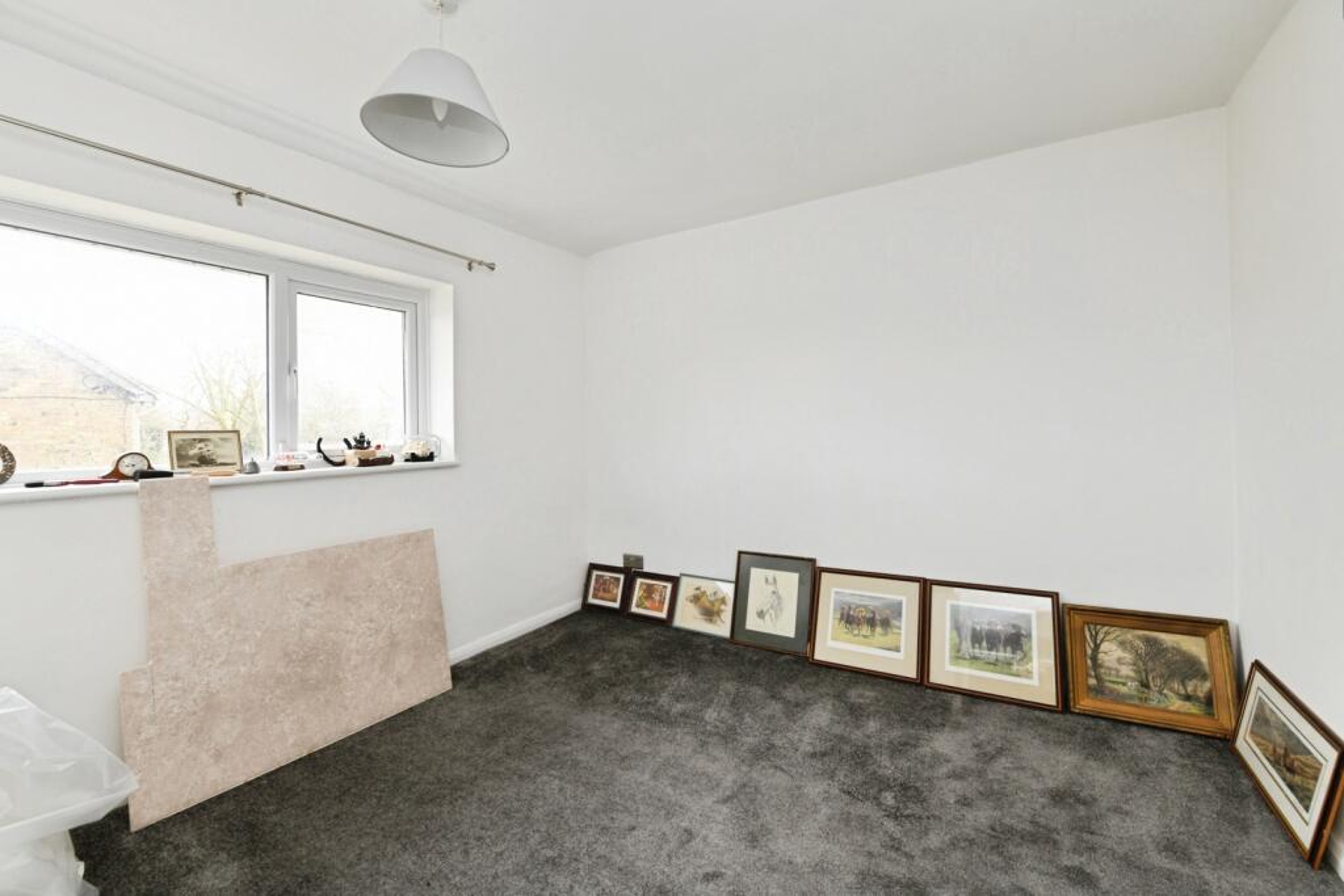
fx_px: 523
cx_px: 672
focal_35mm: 14
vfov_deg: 81.2
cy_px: 448
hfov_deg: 104.2
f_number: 8
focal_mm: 14
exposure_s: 1/60
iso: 800
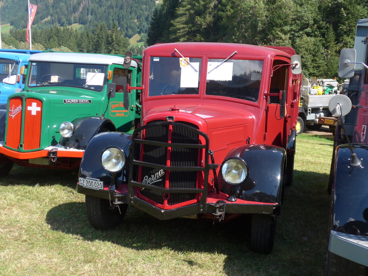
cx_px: 184
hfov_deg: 41.2
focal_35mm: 46
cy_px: 138
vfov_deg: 31.5
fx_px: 489
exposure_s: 1/500
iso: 80
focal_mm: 9.5
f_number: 3
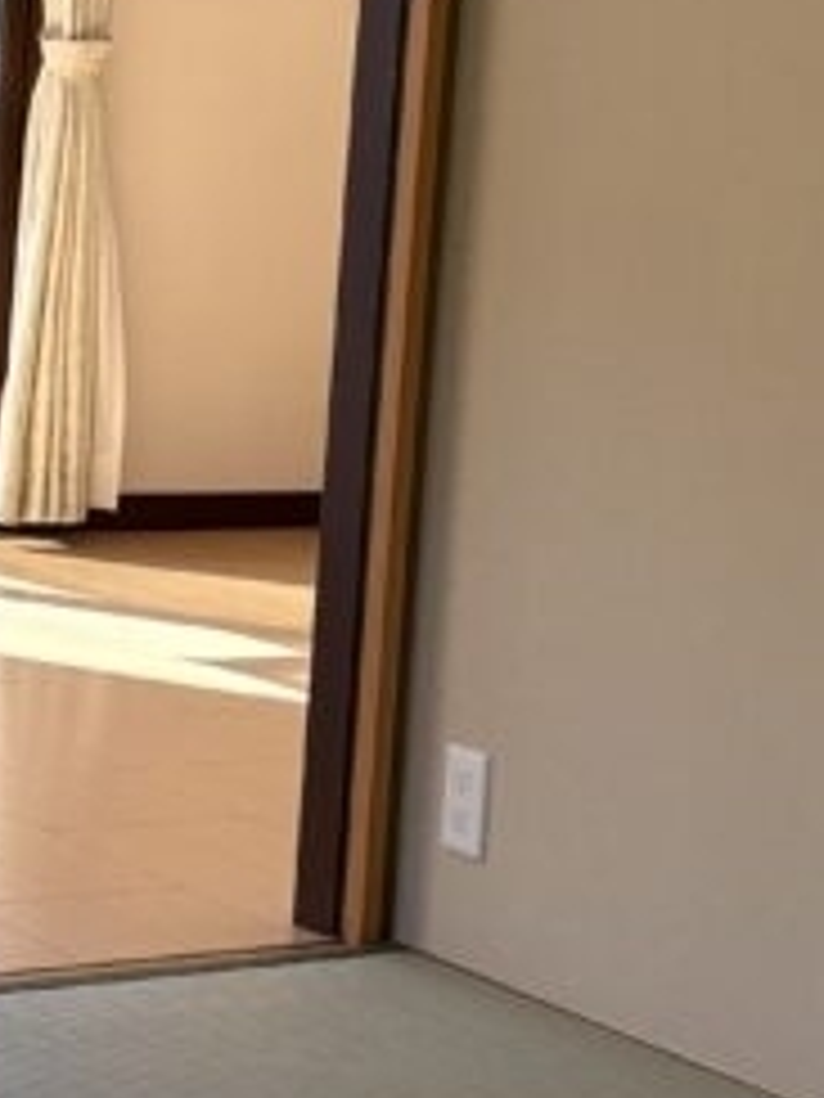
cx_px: 5
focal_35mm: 109
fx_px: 3460
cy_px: 364
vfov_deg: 18.0
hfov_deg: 13.4
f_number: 1.6
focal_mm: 5.96
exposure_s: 1/229
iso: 80
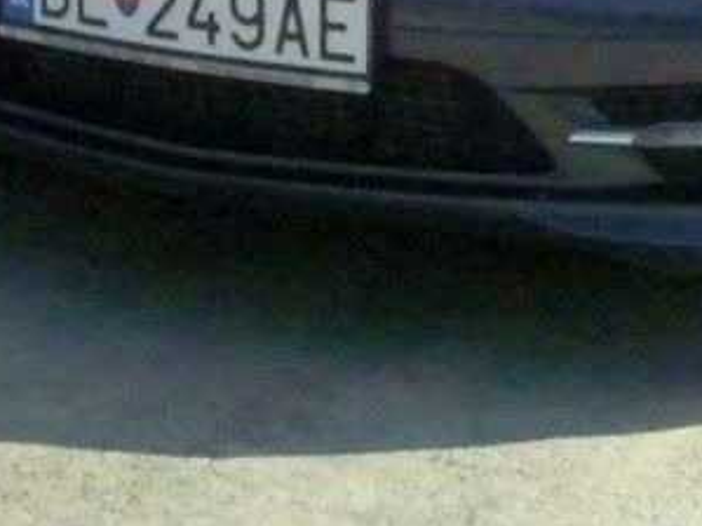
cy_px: -551
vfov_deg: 5.9
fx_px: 4987
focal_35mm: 246
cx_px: 643
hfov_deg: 8.0
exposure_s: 1/1500
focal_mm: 7.9
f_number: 6.4
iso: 800
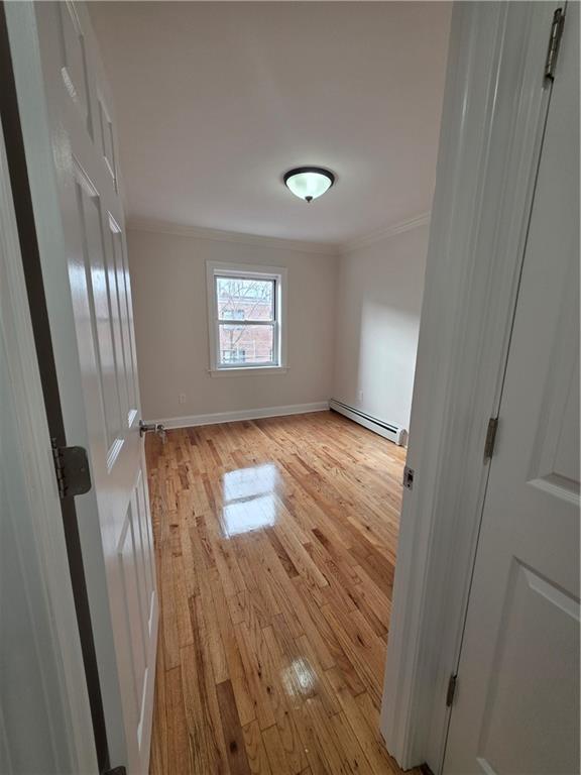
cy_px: 388
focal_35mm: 13
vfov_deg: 106.2
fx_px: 291
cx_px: 290
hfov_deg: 89.9
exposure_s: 1/120
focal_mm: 2.2
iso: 125
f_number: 1.9
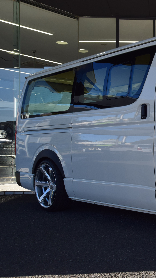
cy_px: 141
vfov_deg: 42.9
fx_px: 353
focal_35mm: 48
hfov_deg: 22.6
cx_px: 197
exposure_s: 1/500
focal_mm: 20
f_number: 11
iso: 400
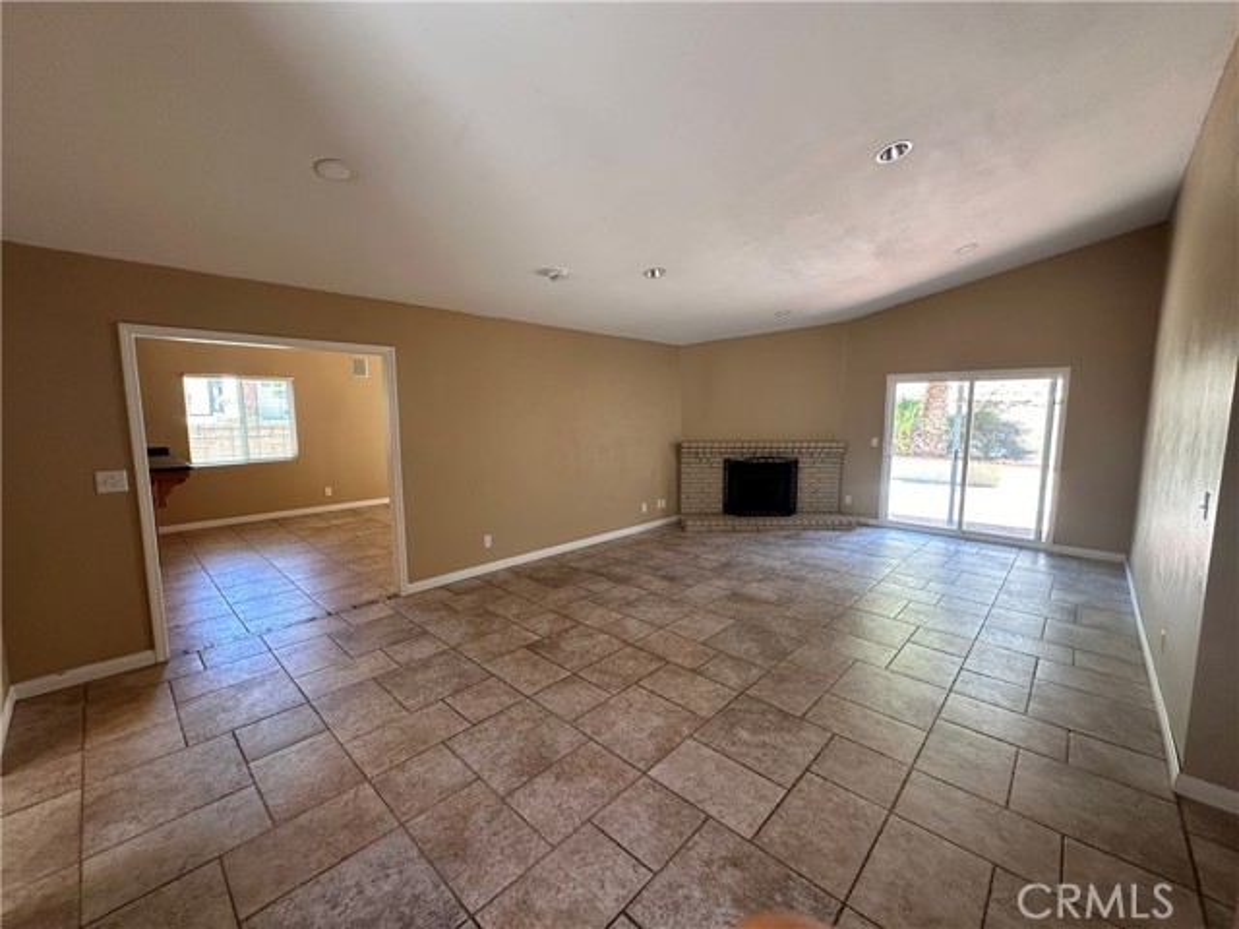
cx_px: 620
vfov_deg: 85.7
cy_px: 464
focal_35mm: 14
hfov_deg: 102.1
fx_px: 501
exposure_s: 1/60
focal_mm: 2.22
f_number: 2.2
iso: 160
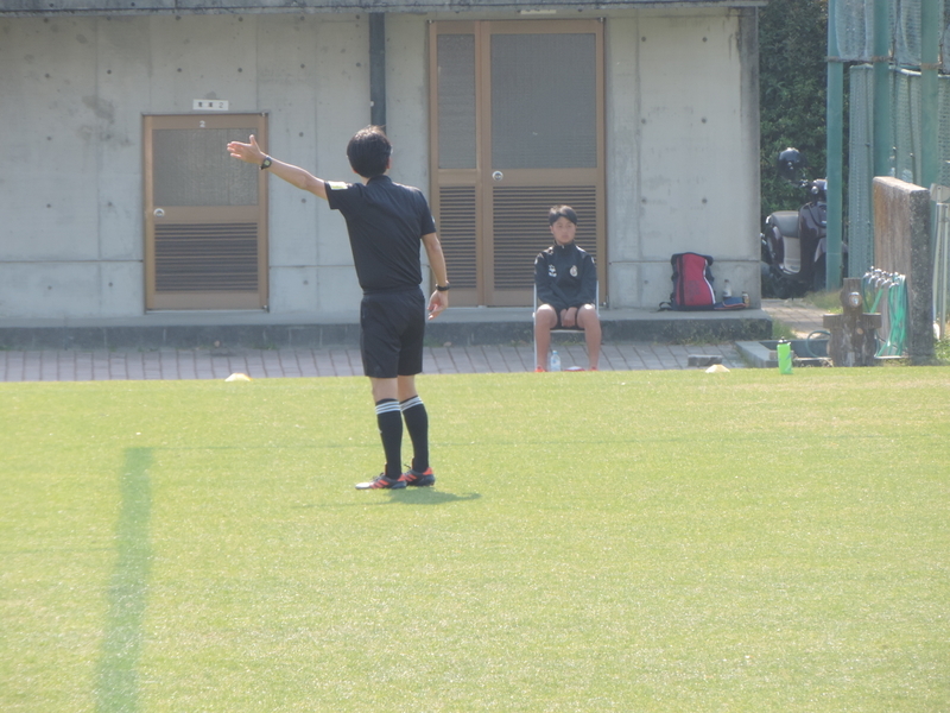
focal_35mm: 435
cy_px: 356
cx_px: 475
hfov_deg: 4.6
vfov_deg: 3.4
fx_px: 11938
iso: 180
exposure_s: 1/250
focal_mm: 77.5
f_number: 4.9
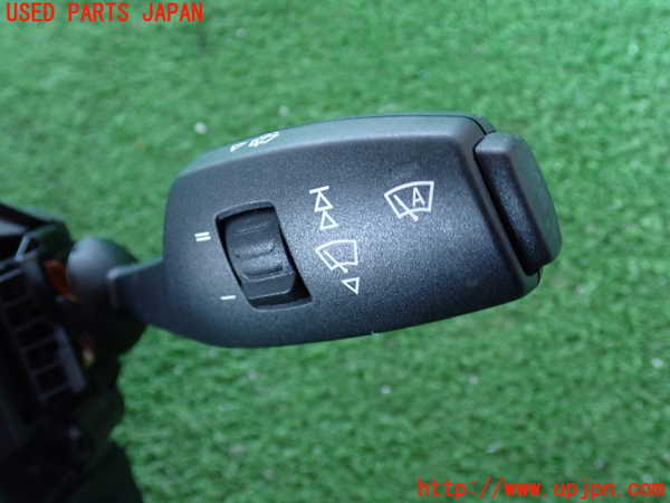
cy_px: 252
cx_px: 335
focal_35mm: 38
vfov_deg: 37.7
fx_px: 735
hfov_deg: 49.0
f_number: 2.7
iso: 800
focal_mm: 6.83
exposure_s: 1/20
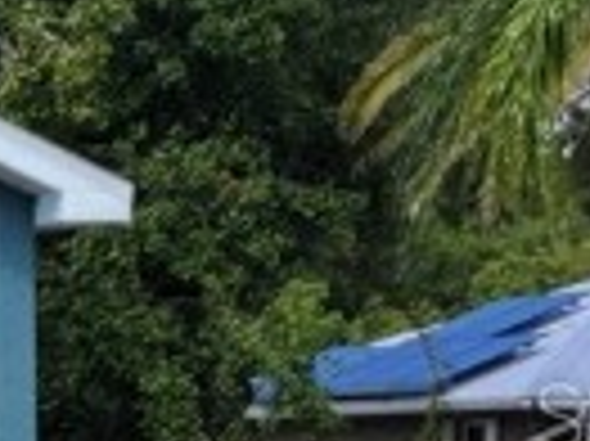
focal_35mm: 204
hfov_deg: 8.0
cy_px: 414
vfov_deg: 7.2
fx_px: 3474
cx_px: -1347
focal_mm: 5.4
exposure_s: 1/1751
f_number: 1.8
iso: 40
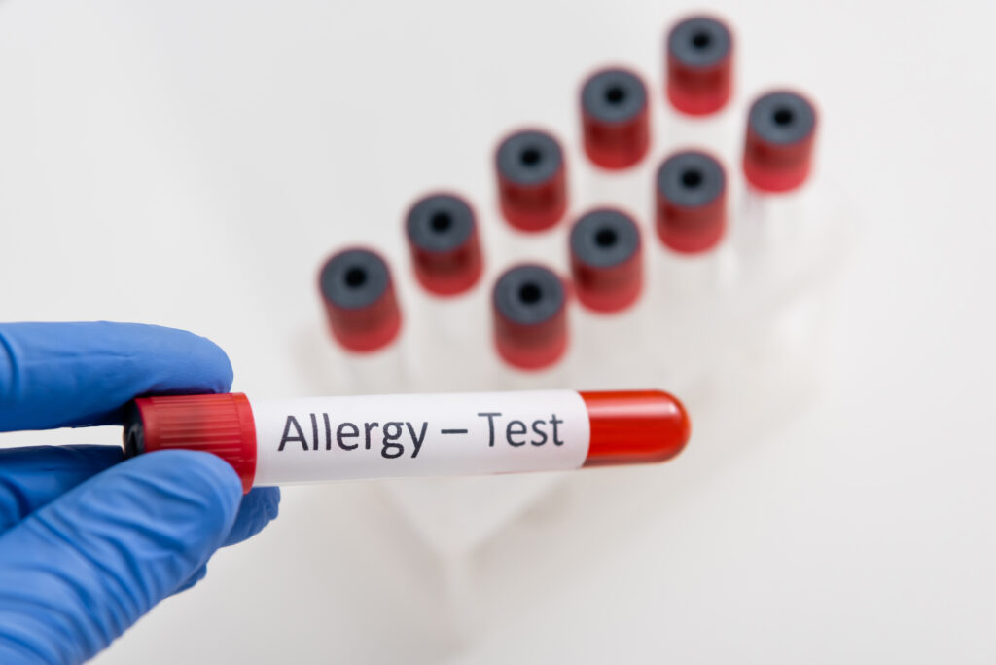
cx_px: 498
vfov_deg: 20.9
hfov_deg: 31.0
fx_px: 1798
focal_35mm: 65
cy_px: 332
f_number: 5
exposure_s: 1/160
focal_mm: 65
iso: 160
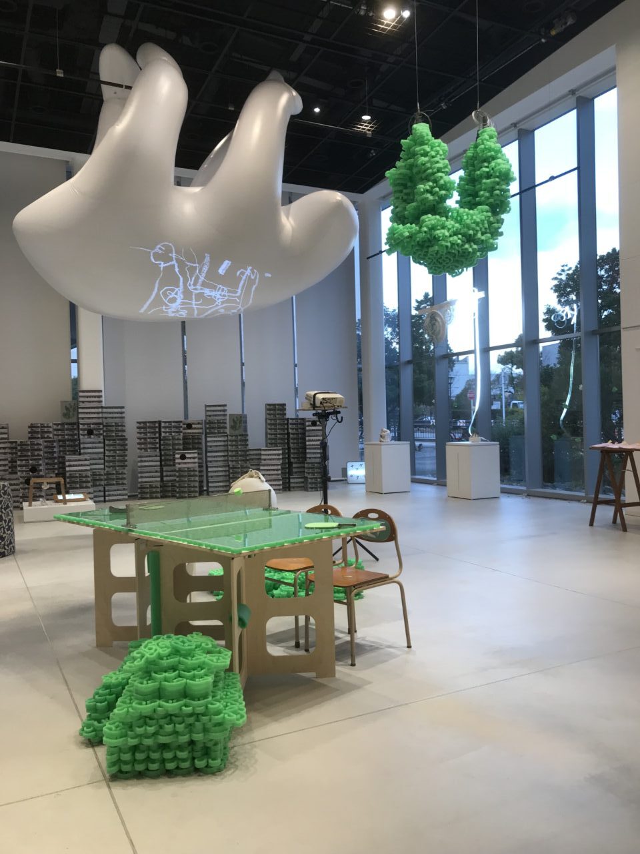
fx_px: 690
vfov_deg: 63.4
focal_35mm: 28
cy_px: 427
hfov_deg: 49.7
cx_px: 320
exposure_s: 1/120
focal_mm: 3.99
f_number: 1.8
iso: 40
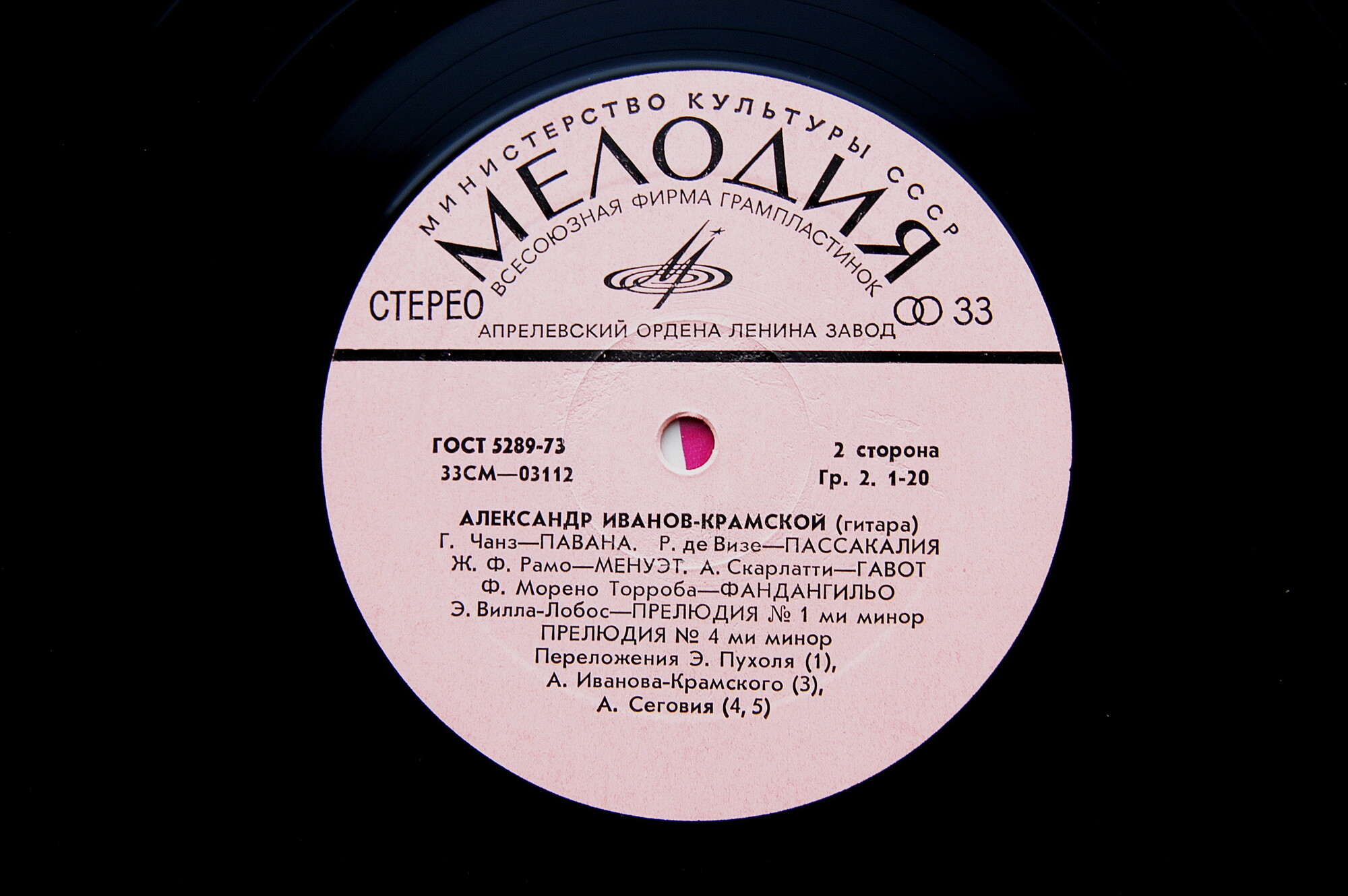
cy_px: 448
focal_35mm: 52
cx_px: 674
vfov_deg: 25.7
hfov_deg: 37.9
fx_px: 1964
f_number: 4.5
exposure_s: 1/80
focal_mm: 35
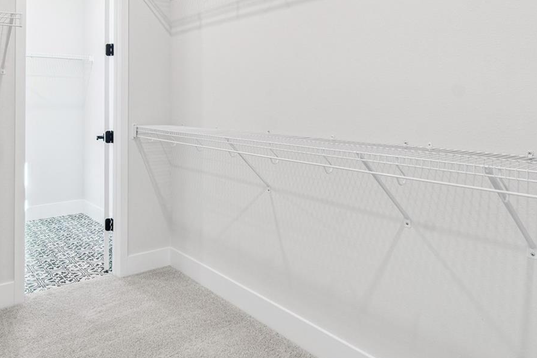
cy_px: 99
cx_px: 201
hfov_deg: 66.4
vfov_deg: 46.5
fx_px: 403
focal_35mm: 27
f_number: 7.1
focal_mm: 10
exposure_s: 1/2.5
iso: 100
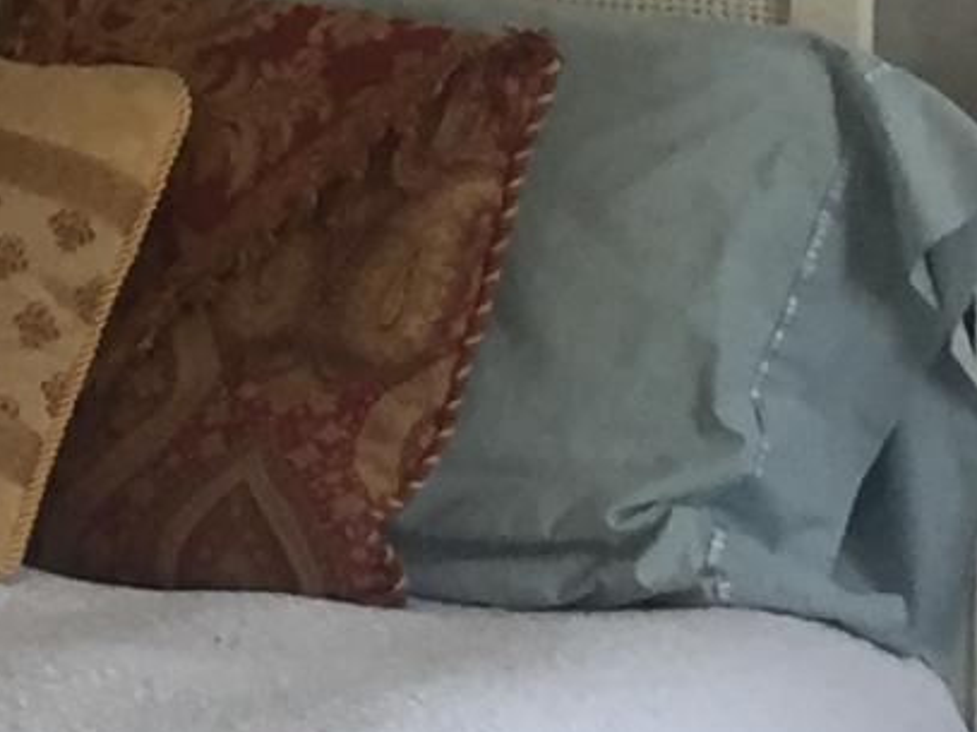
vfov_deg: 6.8
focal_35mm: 214
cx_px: -720
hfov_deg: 8.9
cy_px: -336
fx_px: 6038
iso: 80
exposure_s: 1/30
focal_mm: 4.15
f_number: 2.2
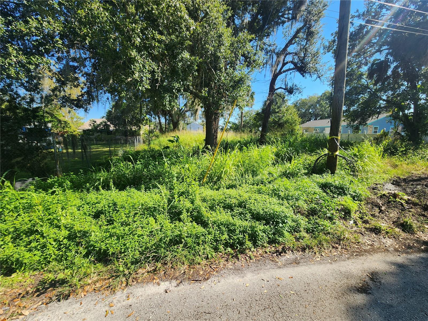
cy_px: 160
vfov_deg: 89.9
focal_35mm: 13
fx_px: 161
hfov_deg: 106.2
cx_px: 214
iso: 50
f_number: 2.2
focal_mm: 2.2
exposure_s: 1/895
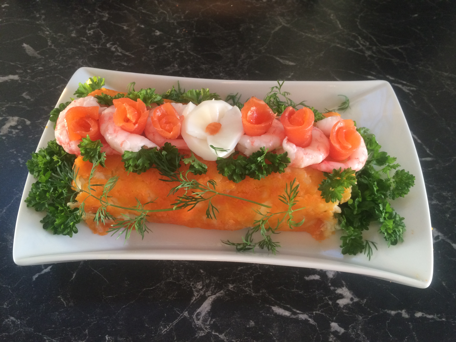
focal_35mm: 29
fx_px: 382
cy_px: 171
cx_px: 228
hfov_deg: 61.7
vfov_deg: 48.2
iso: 80
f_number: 2.2
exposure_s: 1/33
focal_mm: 4.15
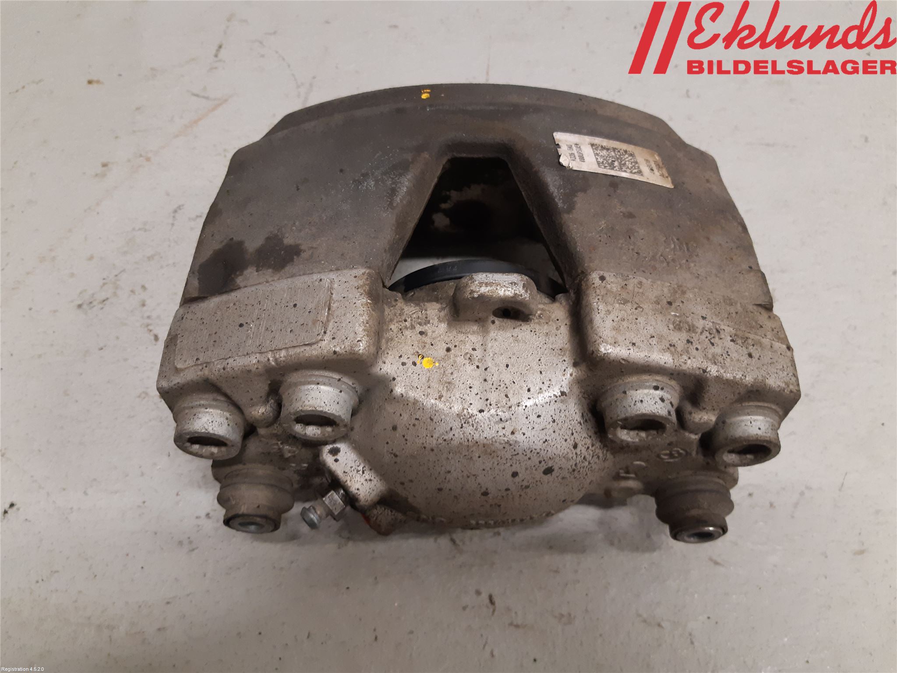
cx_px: 448
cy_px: 336
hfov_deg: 67.3
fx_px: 674
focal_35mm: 26
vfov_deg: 53.1
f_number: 1.7
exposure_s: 1/50
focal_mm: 3.93
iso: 200
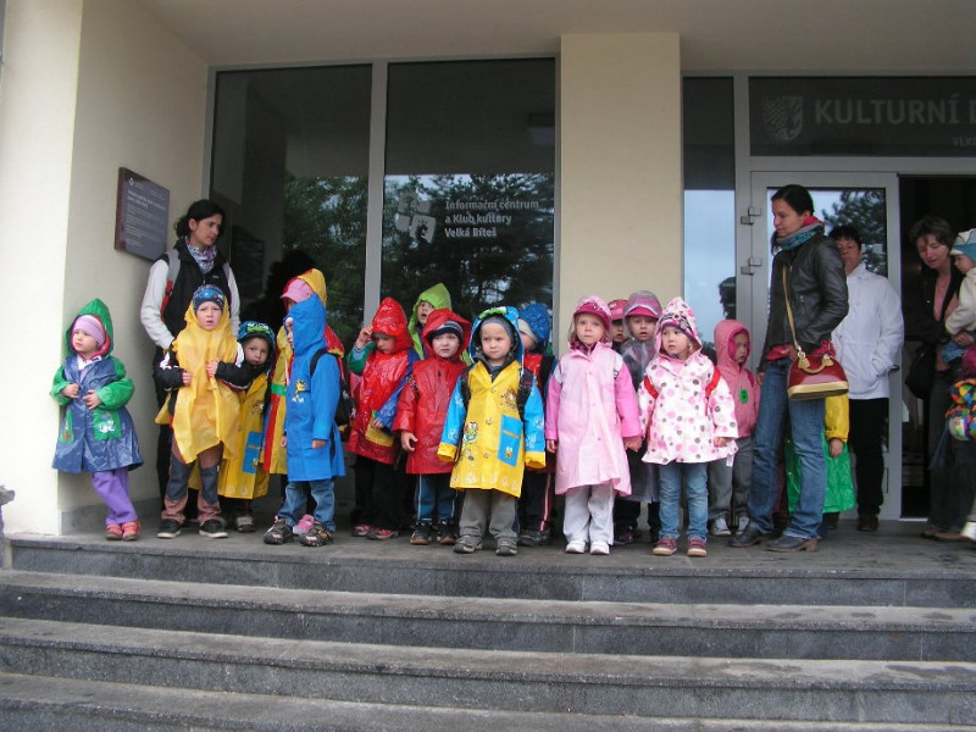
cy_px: 366
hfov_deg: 51.4
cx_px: 488
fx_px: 1015
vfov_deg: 39.7
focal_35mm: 36
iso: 50
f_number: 3.2
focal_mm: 6
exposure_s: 1/50
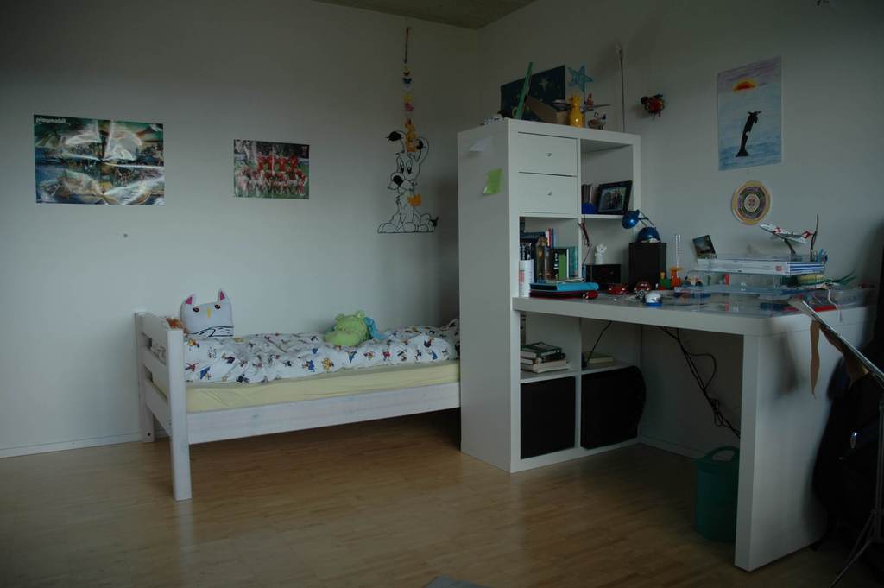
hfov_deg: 67.4
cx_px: 442
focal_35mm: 27
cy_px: 294
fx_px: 662
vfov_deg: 47.9
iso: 200
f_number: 3.5
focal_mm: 18
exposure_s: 1/30
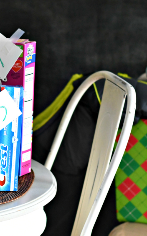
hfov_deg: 8.0
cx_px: 29
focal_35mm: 163
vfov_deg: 12.8
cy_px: 104
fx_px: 1045
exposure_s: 1/160
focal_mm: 50
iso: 800
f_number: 2.8
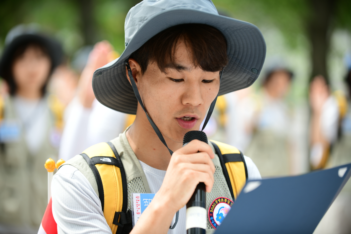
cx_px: 176
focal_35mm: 120
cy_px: 117
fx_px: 1170
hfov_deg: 17.1
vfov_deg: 11.4
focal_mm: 120
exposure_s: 1/320
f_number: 2.8
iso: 100
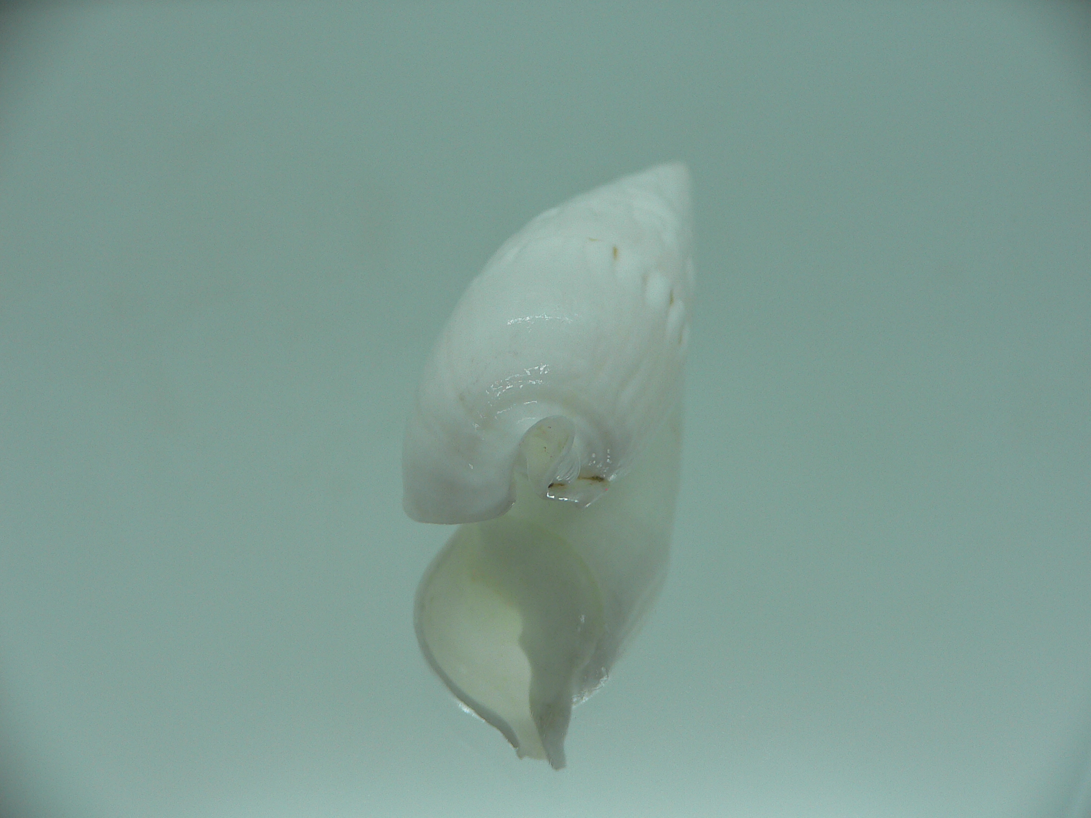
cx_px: 546
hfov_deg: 52.6
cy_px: 409
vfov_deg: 40.7
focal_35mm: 35
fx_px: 1103
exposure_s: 1/80
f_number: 2.8
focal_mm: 4.6
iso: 80
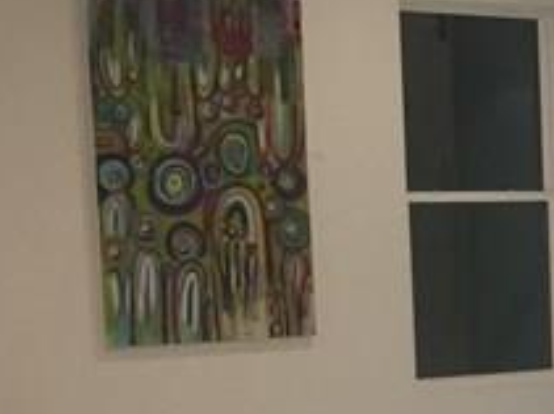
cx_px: 1147
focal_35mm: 141
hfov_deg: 12.2
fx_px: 2255
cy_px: 482
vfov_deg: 10.4
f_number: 2.2
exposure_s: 1/30
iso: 80
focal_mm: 4.15
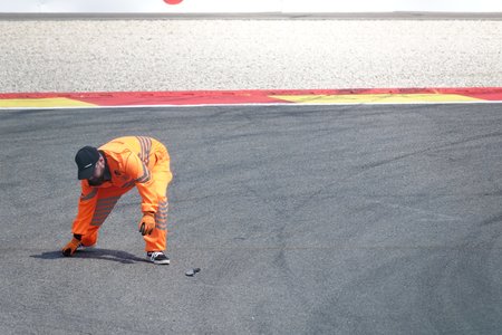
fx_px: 4601
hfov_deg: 6.2
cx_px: 251
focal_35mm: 330
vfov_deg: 4.2
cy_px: 168
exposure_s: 1/800
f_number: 4
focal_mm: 120.91
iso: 250
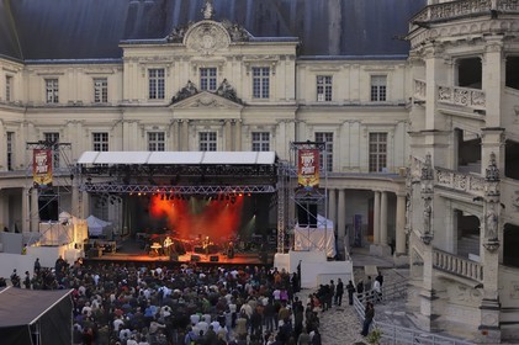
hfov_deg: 46.4
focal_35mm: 42
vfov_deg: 31.8
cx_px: 260
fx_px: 605
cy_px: 172
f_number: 4
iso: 100
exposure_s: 1/10
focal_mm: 28
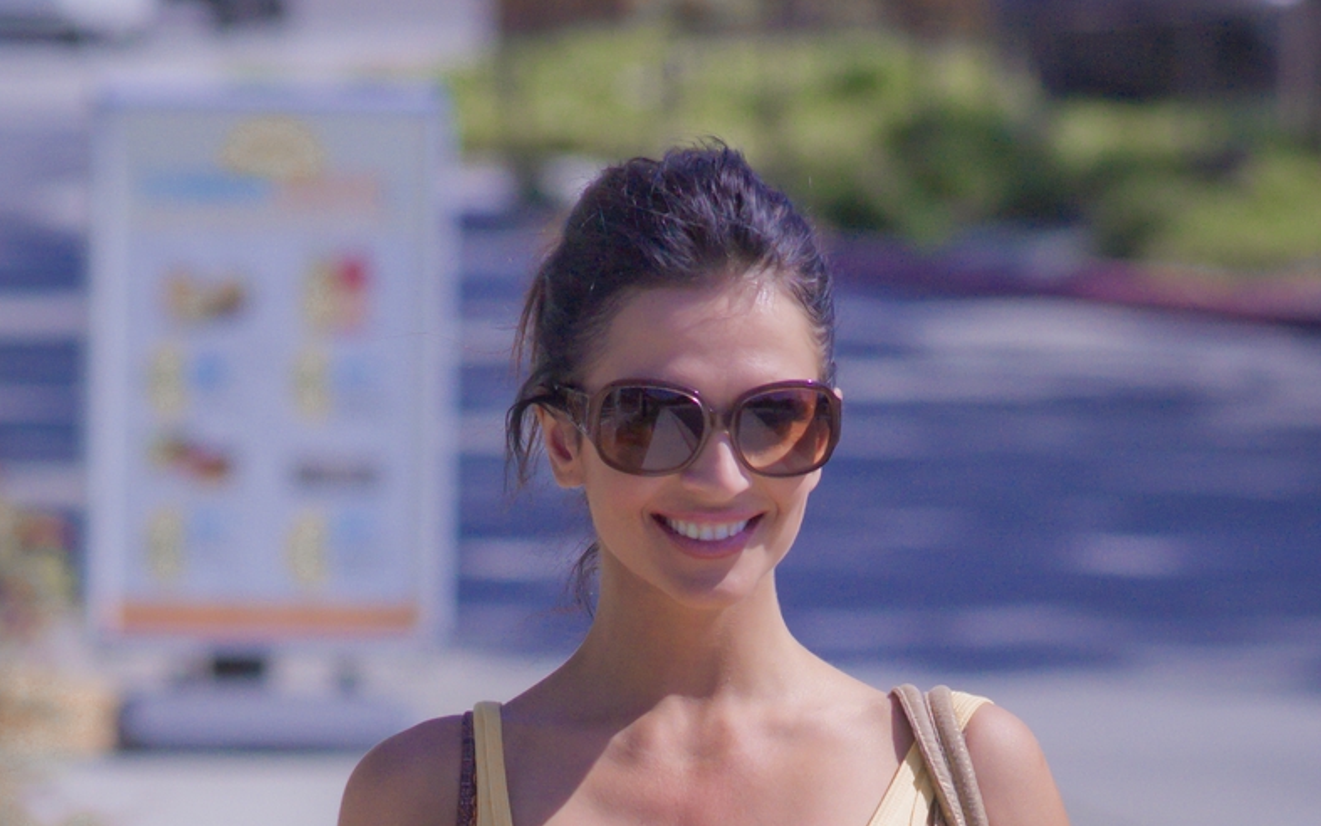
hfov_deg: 5.9
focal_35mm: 358
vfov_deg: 3.7
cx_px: 493
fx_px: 12889
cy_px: 1330
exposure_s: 1/8000
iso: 640
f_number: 4
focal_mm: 135
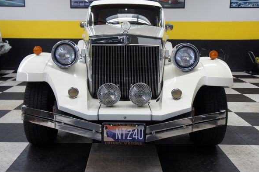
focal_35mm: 41
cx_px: 124
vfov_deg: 32.9
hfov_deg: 47.9
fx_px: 291
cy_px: 83
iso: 320
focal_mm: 25
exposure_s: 1/40
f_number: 4
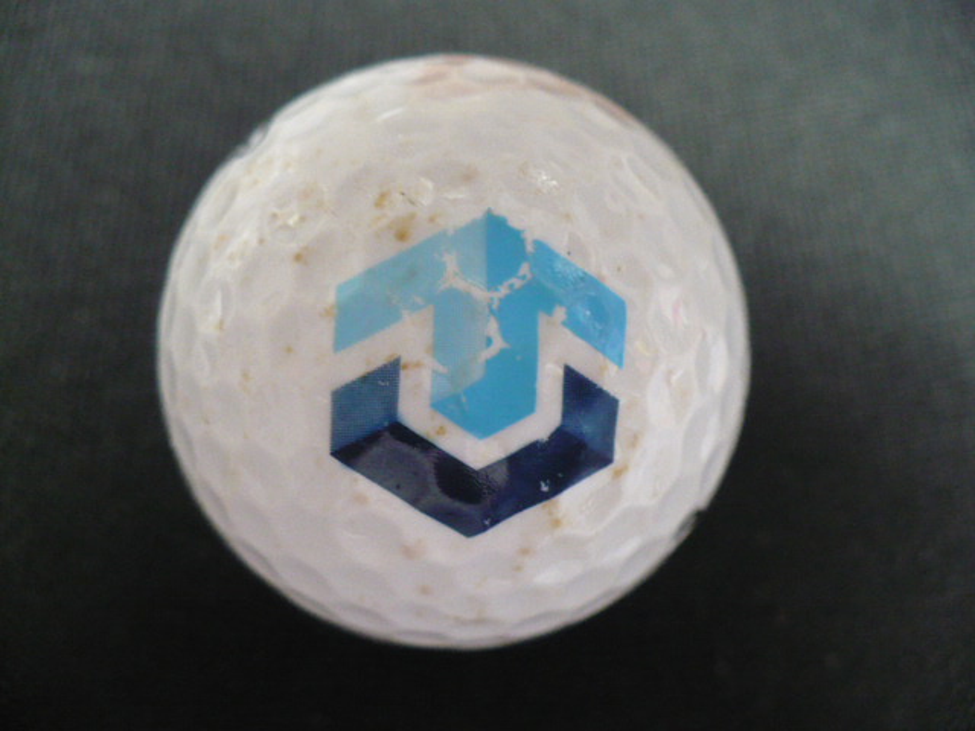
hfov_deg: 50.1
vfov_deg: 38.7
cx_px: 488
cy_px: 366
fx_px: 1042
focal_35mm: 37
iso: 400
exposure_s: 1/30
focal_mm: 6.1
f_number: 2.8
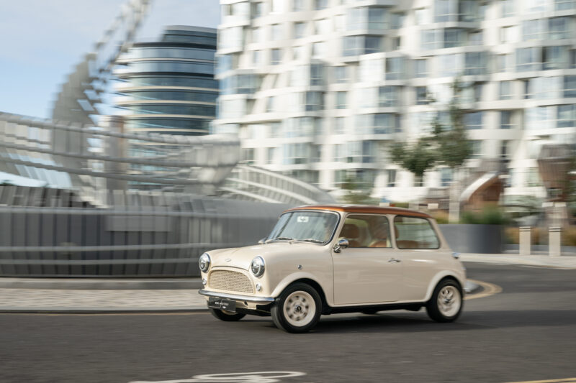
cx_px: 288
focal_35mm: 50
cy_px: 192
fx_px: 800
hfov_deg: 39.6
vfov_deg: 27.0
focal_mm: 50
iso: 100
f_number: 11
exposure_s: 1/40
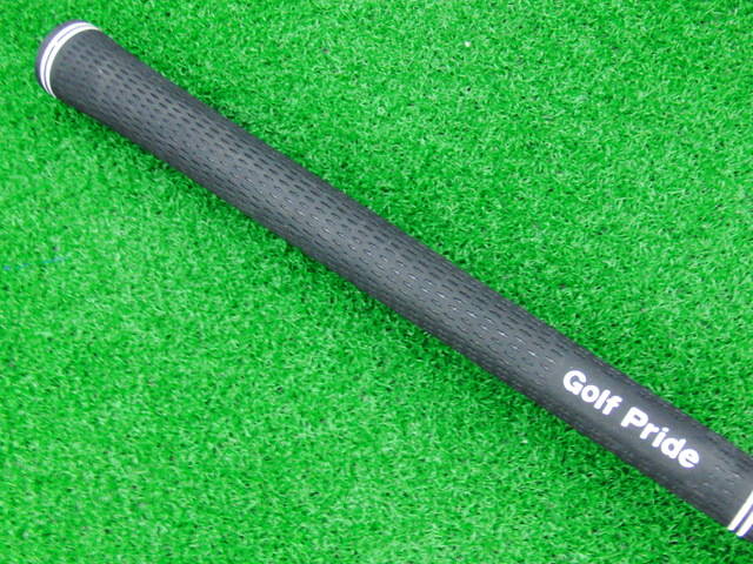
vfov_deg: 33.6
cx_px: 376
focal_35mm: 43
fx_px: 935
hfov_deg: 43.9
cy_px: 282
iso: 400
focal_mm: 7.54
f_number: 3.7
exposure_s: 1/15
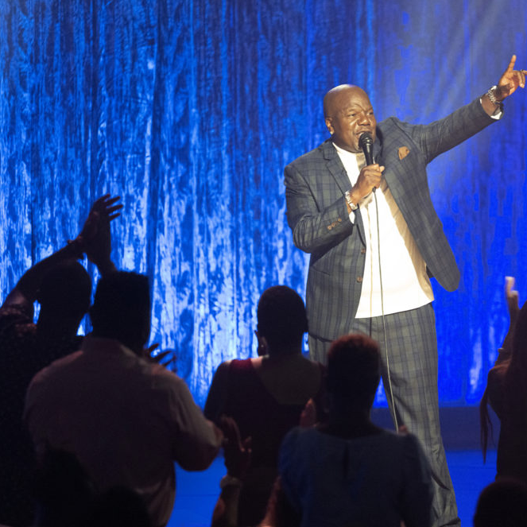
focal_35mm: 332
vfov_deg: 5.3
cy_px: 264
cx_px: 383
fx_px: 5718
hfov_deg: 5.3
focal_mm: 259
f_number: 3.9
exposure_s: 1/100
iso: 5000
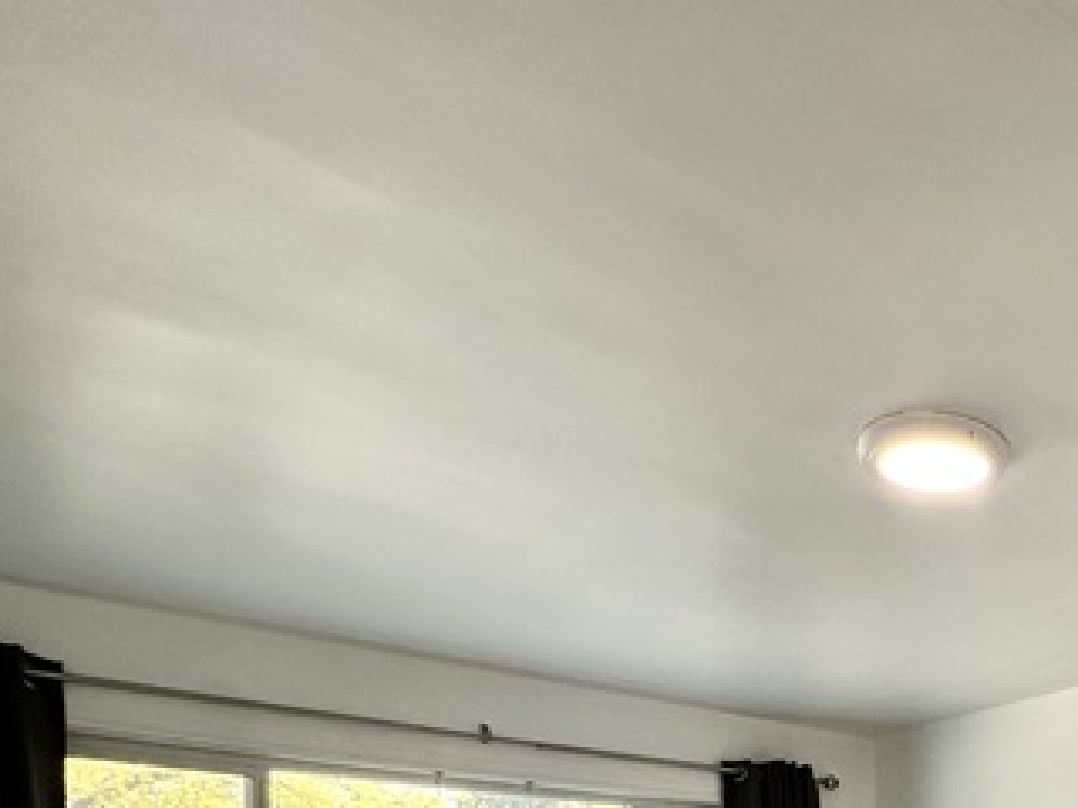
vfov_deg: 32.9
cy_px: 983
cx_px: 1118
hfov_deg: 43.6
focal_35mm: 35
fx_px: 1090
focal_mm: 2.22
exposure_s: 1/120
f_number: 2.2
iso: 100
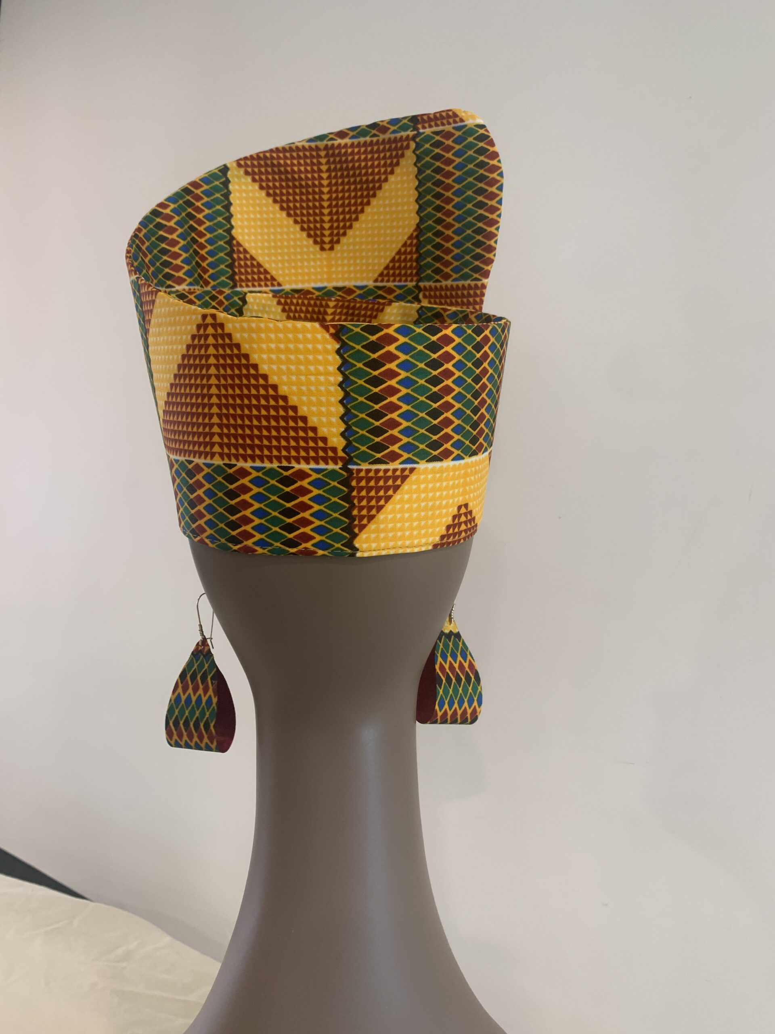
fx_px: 776
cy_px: 517
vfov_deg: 67.3
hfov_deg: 53.1
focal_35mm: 26
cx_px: 388
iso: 80
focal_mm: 4.25
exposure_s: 1/60
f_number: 1.8
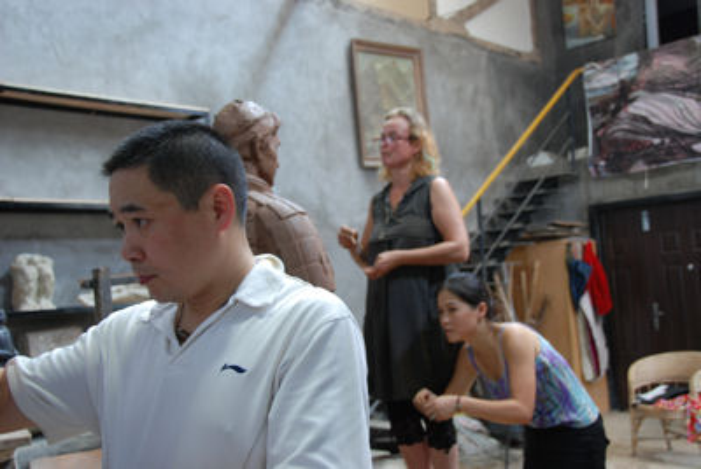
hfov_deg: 49.5
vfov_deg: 34.3
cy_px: 234
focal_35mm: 39
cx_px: 350
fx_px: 761
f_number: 4
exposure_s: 1/25
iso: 400
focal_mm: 26
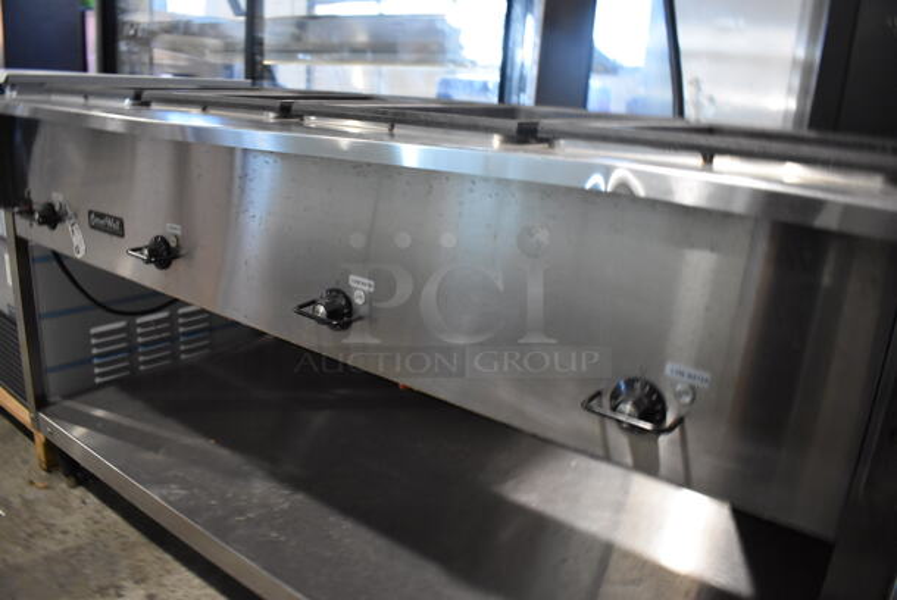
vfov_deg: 48.0
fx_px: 673
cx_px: 448
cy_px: 300
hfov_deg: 67.3
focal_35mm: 27
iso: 2800
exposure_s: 1/125
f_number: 3.5
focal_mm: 18
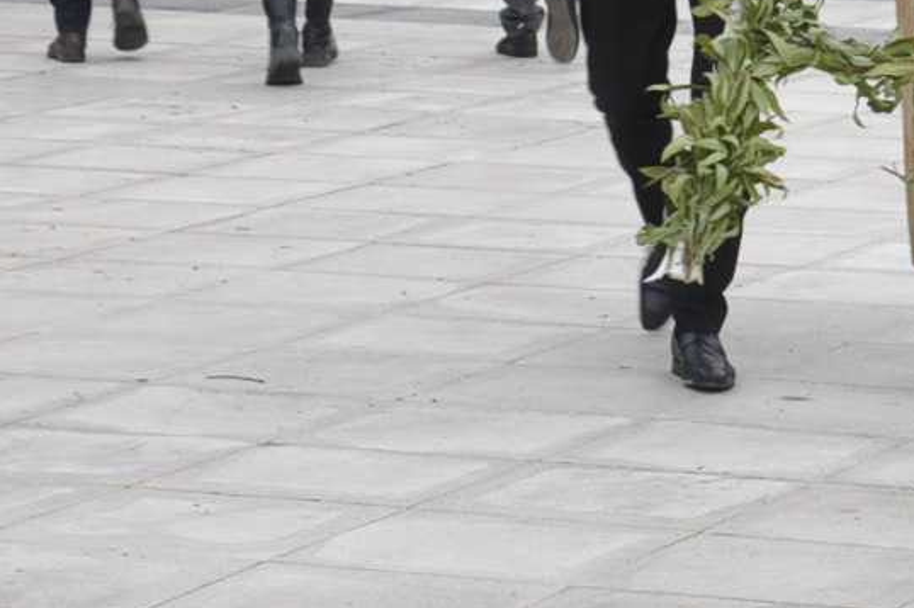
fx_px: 5760
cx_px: 868
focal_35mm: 227
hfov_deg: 9.0
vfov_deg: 6.0
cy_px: -229
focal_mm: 38
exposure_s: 1/60
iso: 200
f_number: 8
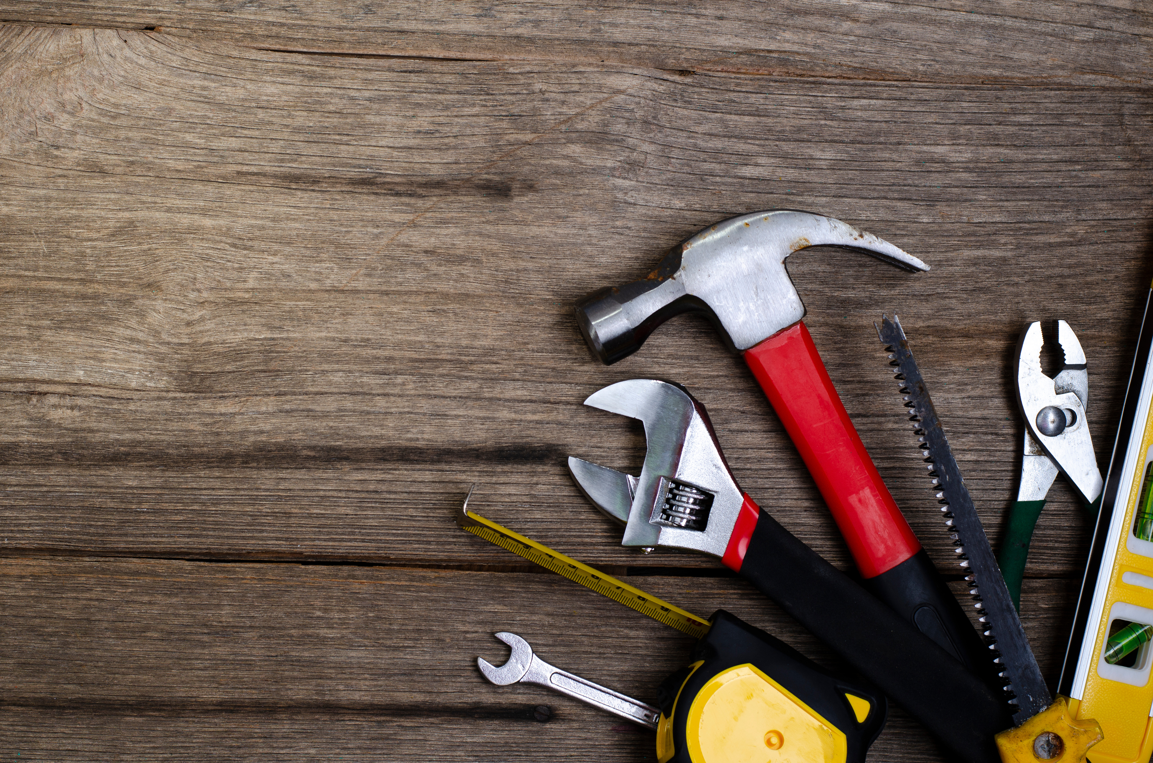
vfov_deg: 18.1
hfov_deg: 27.0
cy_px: 382
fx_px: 2397
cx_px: 576
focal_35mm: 75
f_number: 8
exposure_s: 1/160
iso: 100
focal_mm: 50
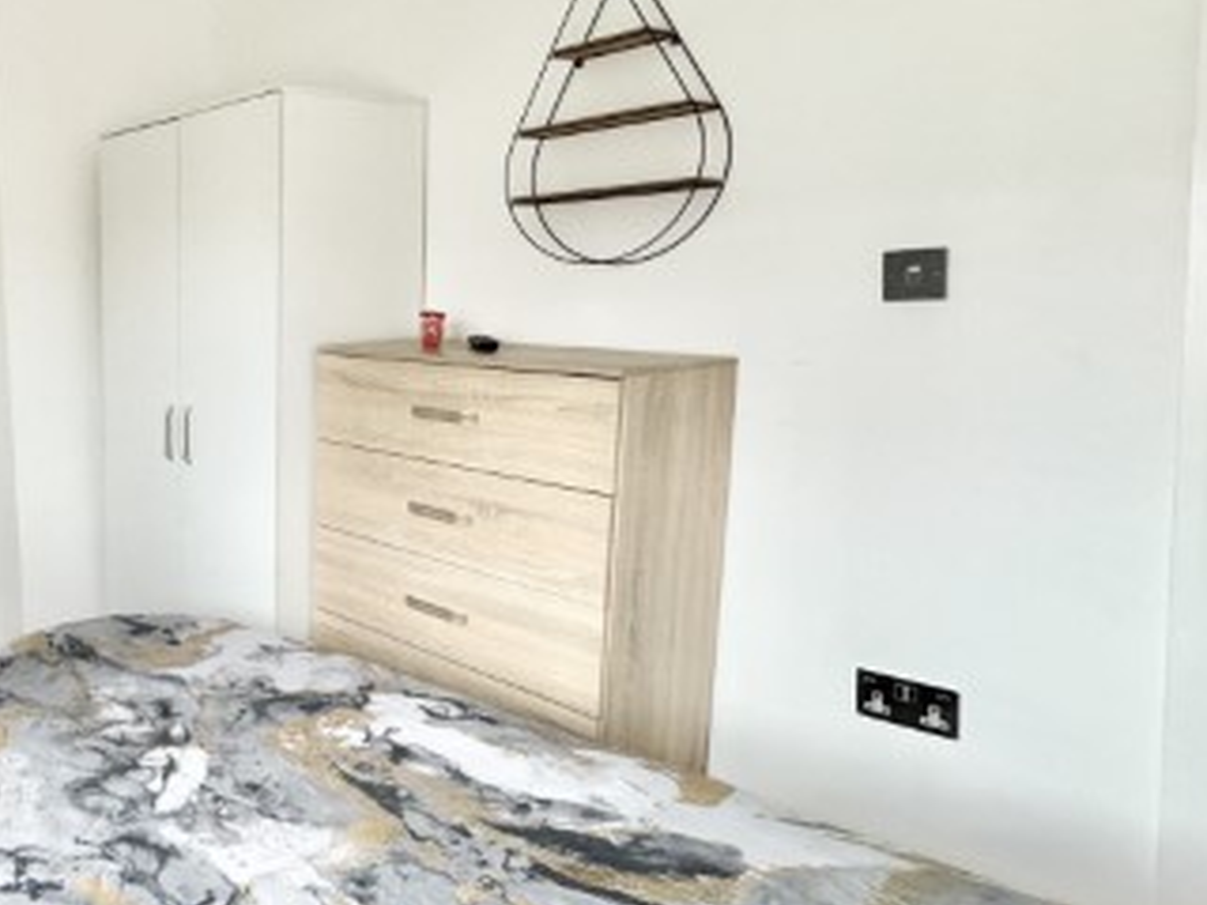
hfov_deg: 52.6
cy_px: 396
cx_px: 45
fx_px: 976
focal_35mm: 28
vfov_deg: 49.6
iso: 320
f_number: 2.2
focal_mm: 2.22
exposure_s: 1/82
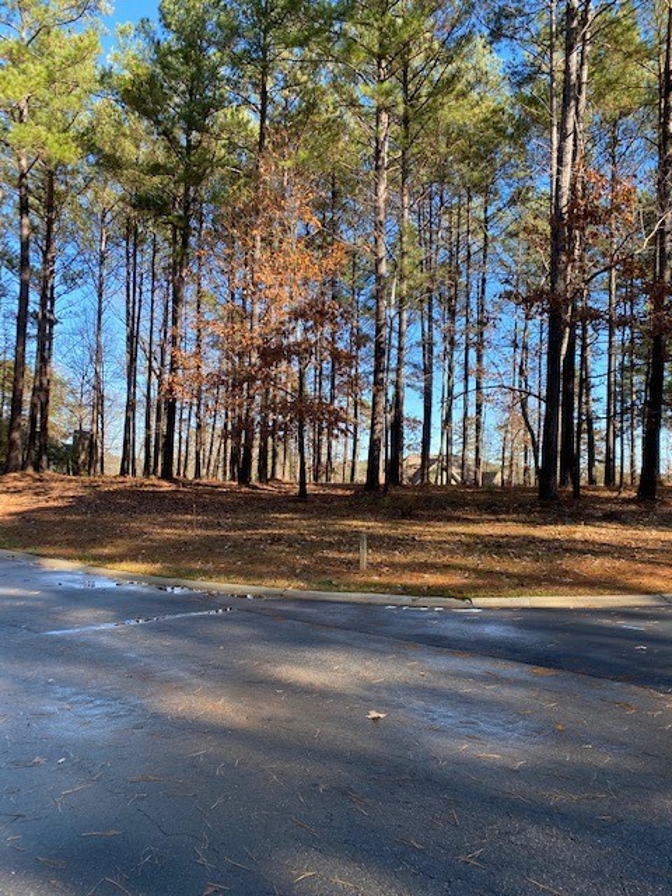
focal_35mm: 26
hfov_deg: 53.1
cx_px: 336
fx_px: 673
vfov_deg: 67.3
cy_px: 448
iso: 32
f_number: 1.8
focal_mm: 4.25
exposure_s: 1/364
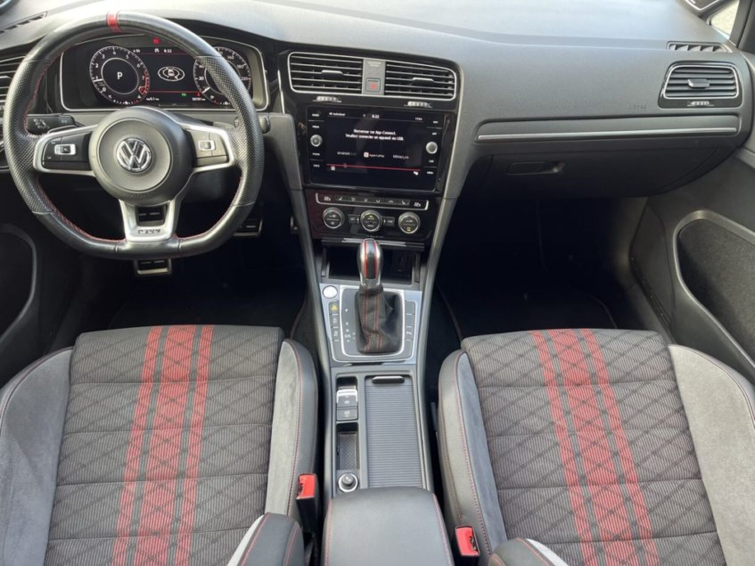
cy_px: 283
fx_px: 567
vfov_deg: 53.0
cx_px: 378
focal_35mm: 26
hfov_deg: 67.3
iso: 125
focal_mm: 5.1
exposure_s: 1/106
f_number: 1.6
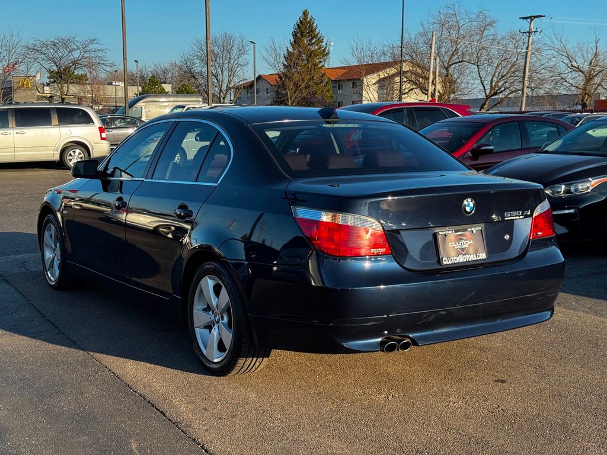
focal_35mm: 48
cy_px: 228
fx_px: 842
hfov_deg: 39.7
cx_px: 304
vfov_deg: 30.3
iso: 64
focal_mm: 6.76
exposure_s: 1/1263
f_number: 1.78
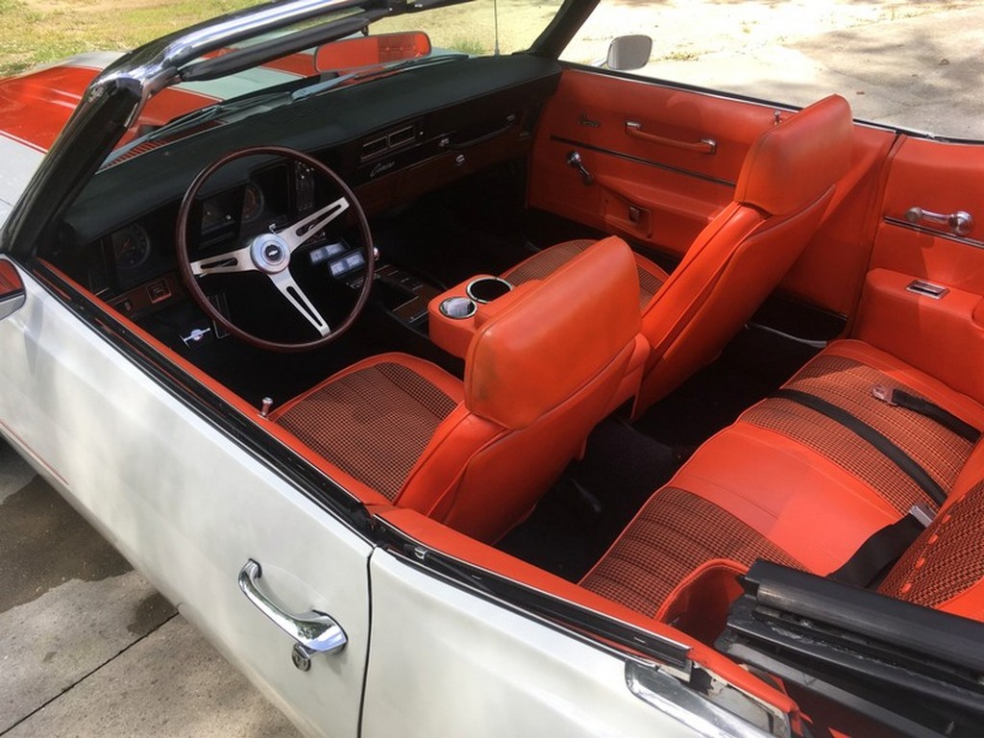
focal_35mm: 29
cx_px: 492
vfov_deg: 48.2
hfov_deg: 61.7
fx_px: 824
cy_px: 369
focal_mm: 4.15
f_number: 2.2
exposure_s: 1/484
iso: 25
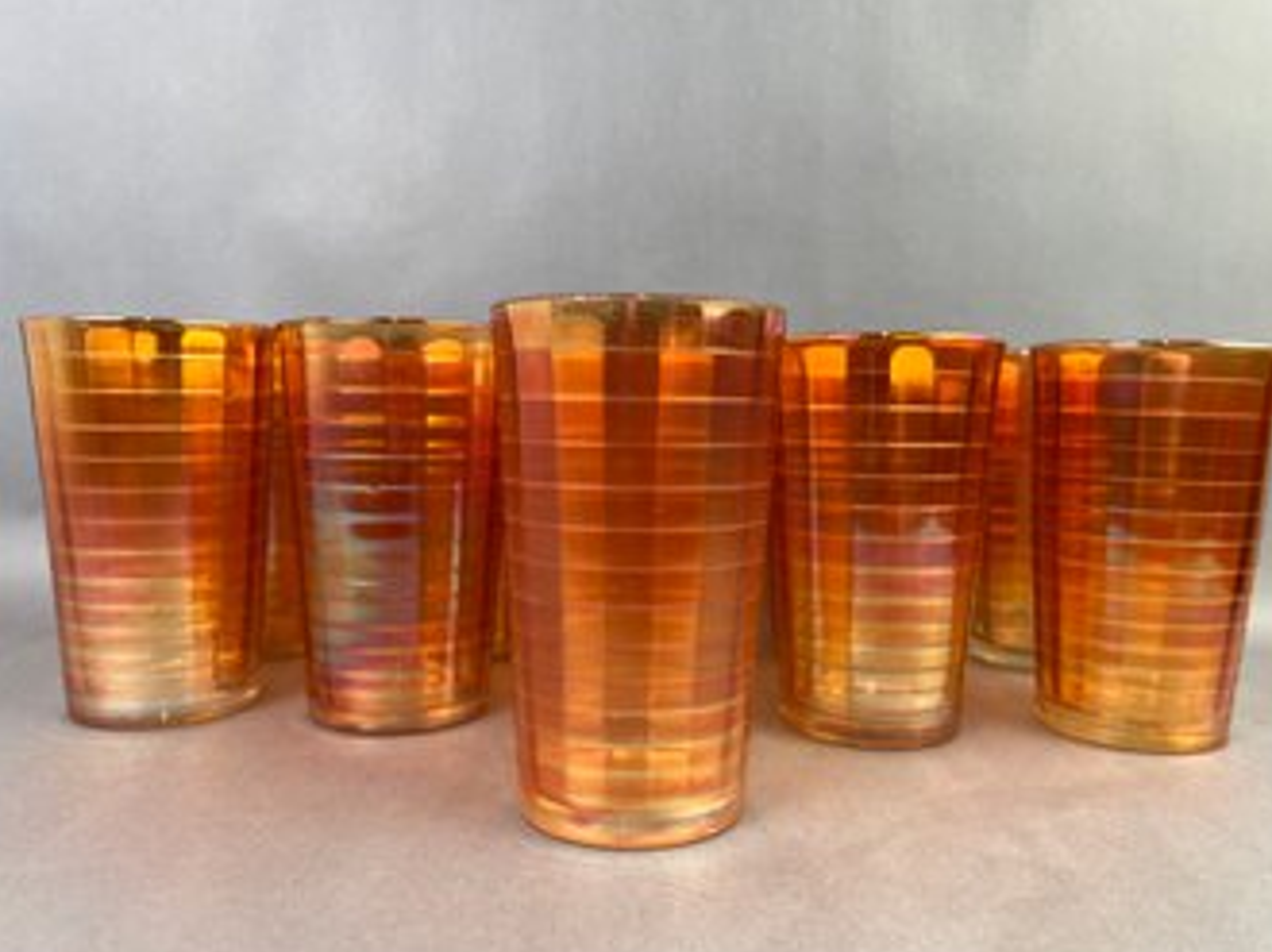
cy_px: 480
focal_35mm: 27
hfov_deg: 65.3
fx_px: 991
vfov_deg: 51.3
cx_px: 657
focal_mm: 5.7
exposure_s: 1/120
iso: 40
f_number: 1.5
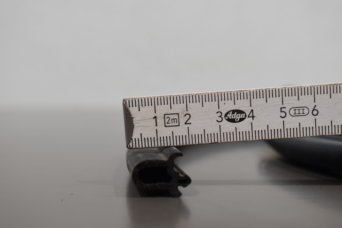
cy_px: 114
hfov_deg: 35.1
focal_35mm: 57
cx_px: 171
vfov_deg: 23.8
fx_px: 541
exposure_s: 1/60
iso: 400
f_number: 6.3
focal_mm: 38
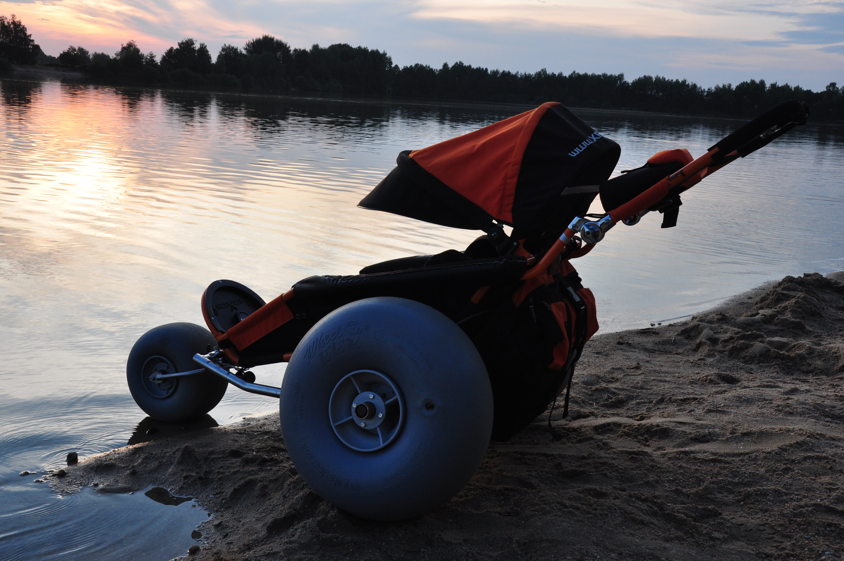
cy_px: 280
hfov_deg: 49.6
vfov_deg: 34.1
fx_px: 913
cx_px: 422
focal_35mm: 39
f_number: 11
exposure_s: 1/250
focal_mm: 26
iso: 500
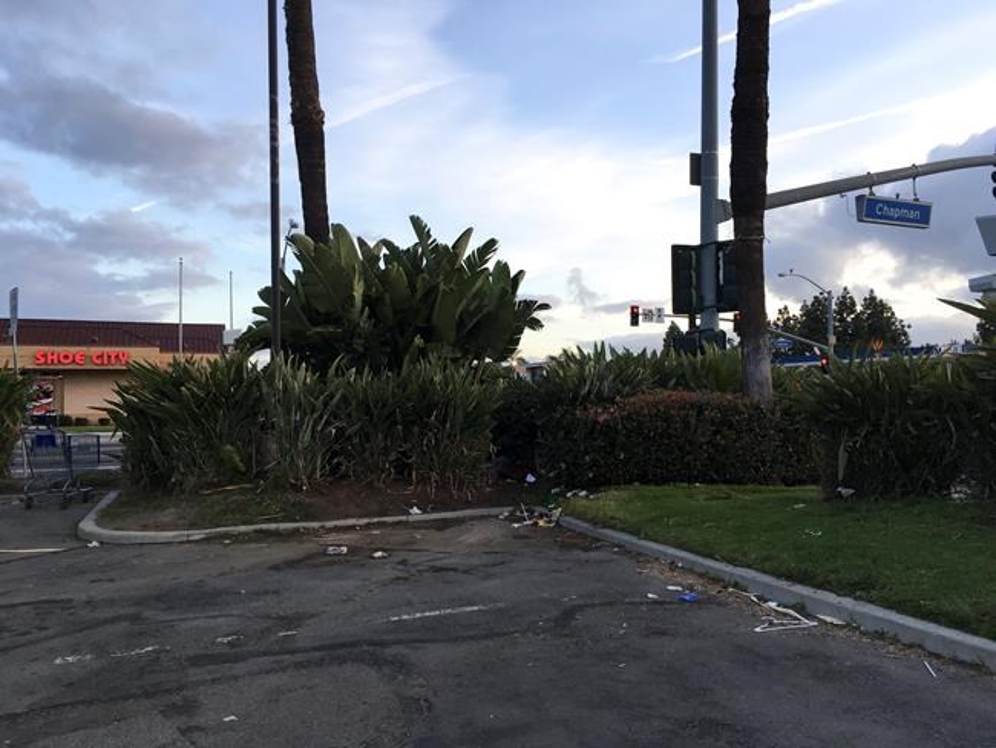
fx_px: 835
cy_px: 374
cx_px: 498
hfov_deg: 61.6
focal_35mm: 29
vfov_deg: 48.3
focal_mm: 4.15
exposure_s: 1/120
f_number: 2.2
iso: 32
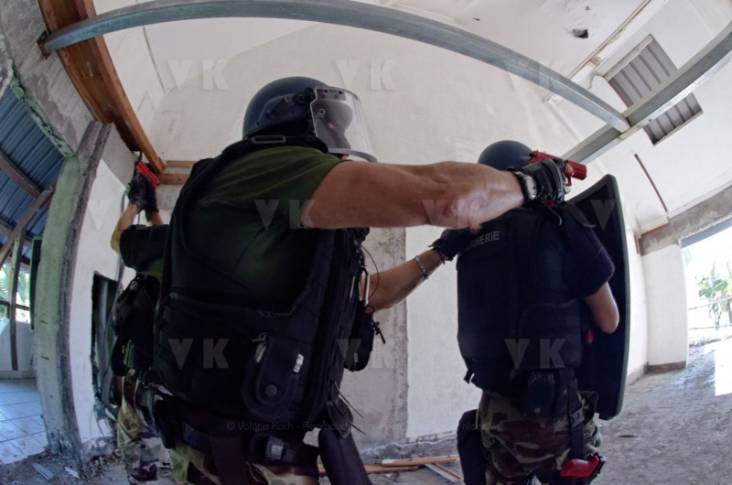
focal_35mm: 16
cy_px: 242
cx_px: 366
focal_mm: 10.5
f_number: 8
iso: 2000
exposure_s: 1/125
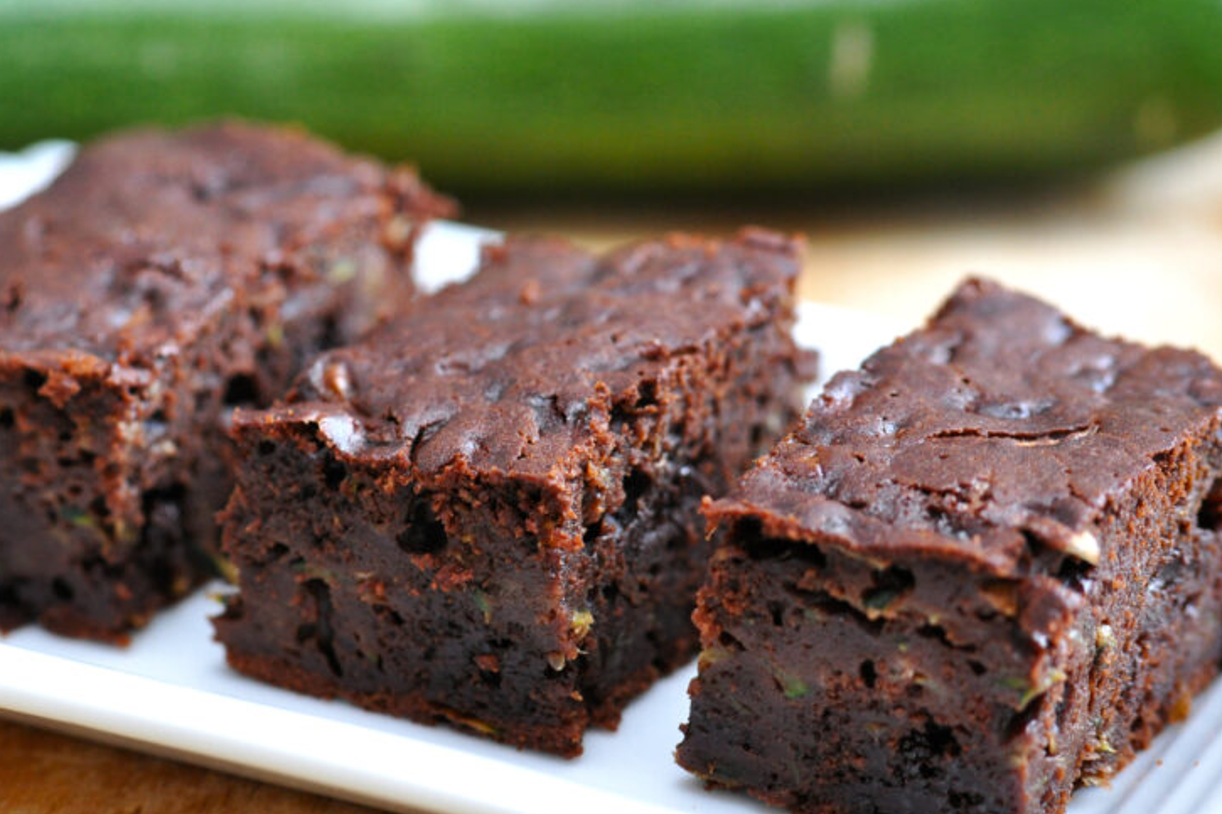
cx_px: 448
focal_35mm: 127
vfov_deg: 10.8
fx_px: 4310
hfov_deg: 16.1
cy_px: 467
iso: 800
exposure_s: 1/60
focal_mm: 60
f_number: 4
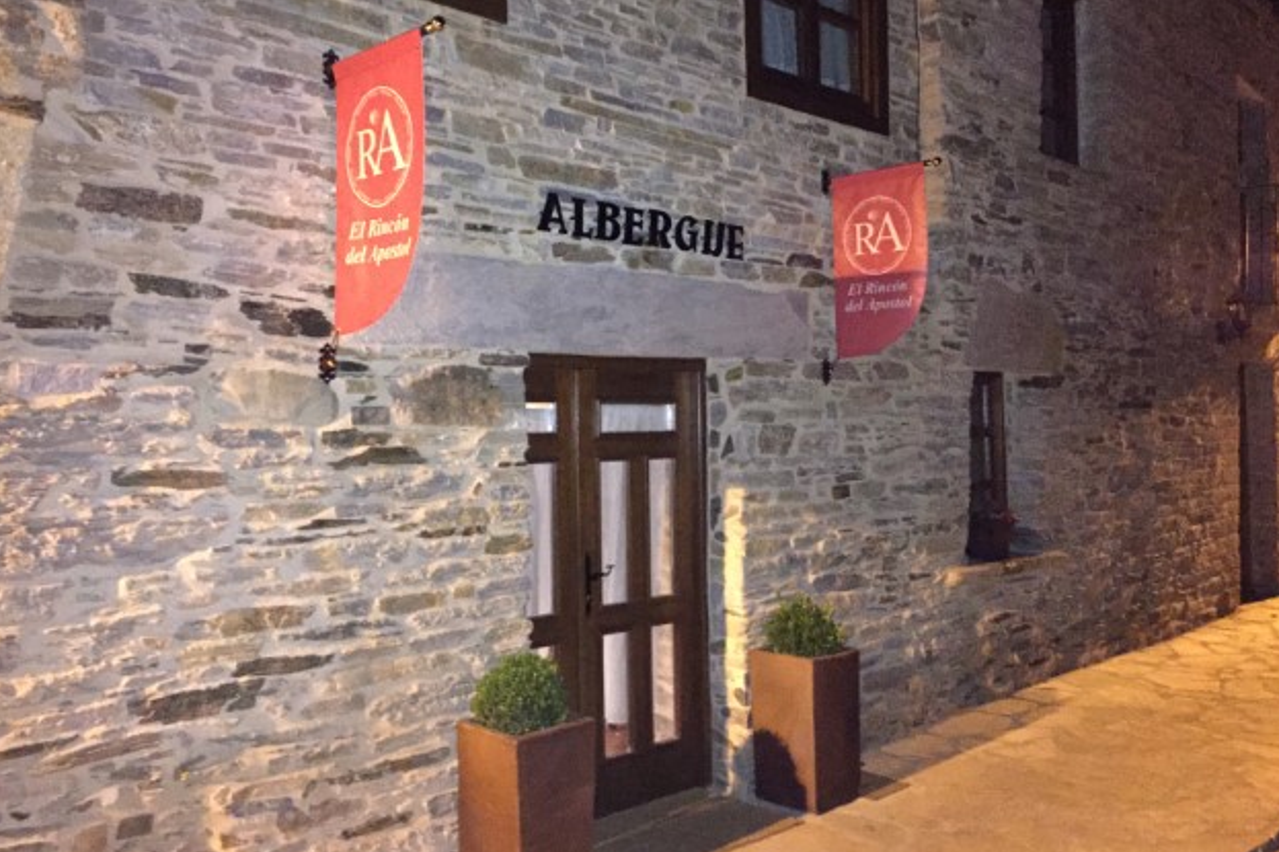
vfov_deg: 42.3
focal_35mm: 31
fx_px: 1101
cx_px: 649
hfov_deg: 60.3
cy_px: 392
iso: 1250
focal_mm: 4.15
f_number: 2.2
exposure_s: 1/17
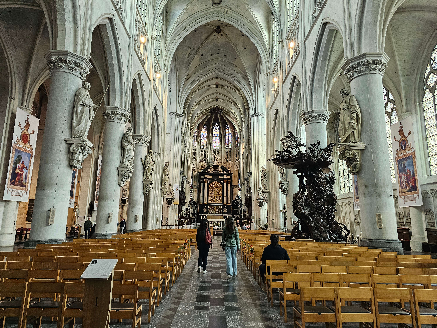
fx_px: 290
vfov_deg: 58.9
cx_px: 218
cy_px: 164
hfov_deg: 73.9
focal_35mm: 23
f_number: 1.7
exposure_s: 1/120
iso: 400
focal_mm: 6.3
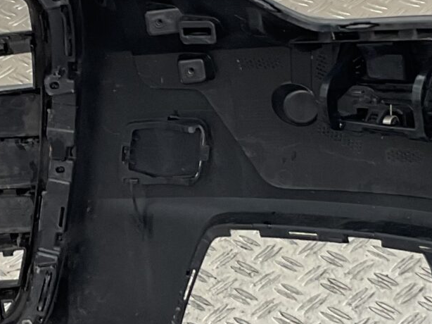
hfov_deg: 16.2
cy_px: 230
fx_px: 1509
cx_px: 139
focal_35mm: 121
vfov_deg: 12.2
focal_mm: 3
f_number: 1.8
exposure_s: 1/120
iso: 25
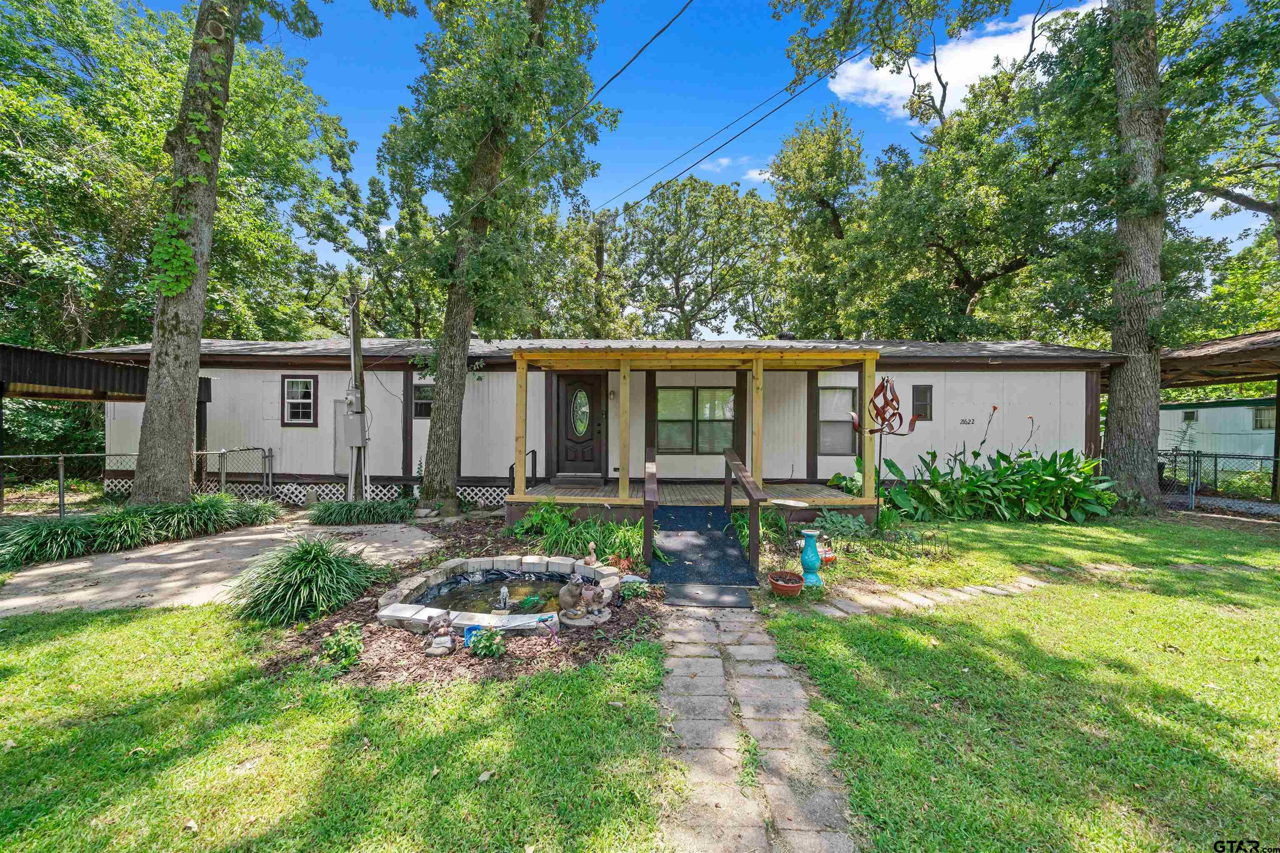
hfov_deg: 112.6
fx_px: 427
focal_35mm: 12
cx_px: 640
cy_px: 426
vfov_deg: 90.0
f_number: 9
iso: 500
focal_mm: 12
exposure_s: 1/200
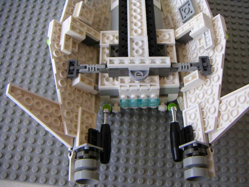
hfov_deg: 45.8
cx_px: 124
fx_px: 295
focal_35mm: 41
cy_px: 94
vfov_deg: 35.1
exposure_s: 1/60
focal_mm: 5.4
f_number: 2.9
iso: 64
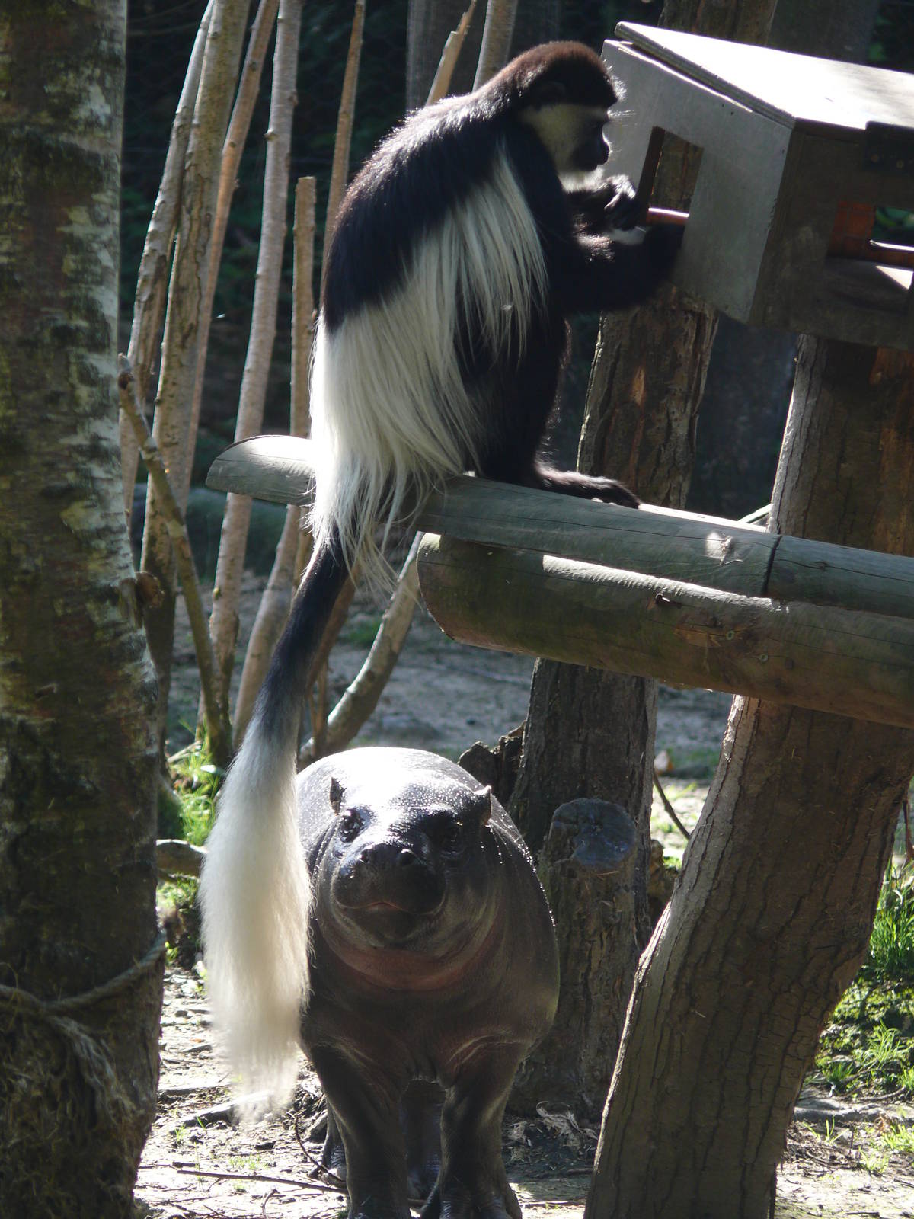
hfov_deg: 4.4
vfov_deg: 5.9
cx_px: 457
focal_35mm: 338
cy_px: 610
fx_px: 11899
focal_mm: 71.4
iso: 100
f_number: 4
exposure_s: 1/125
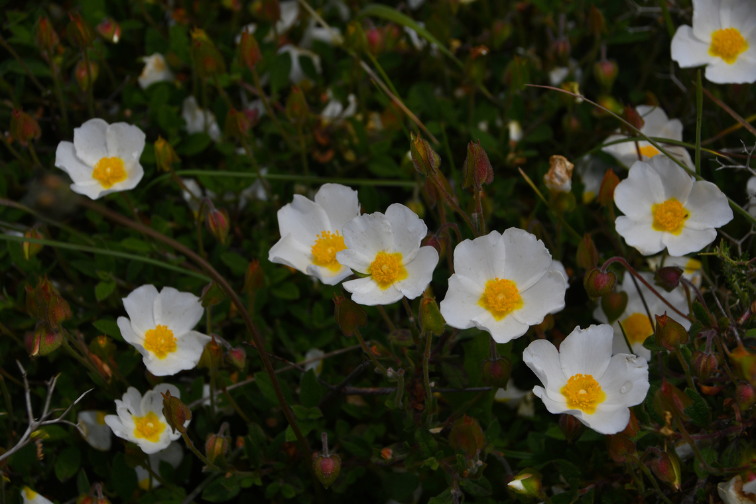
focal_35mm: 112
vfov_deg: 12.2
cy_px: 252
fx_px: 2352
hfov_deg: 18.3
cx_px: 378
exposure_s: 1/250
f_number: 8
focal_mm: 75
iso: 100
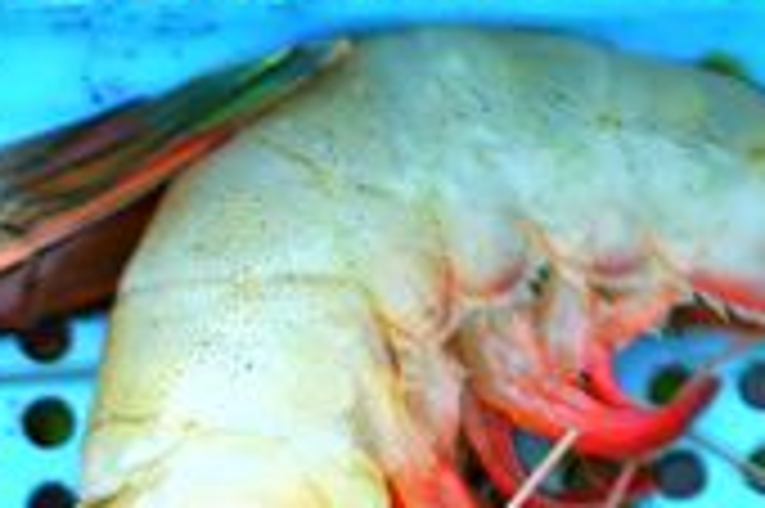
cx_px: -441
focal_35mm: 389
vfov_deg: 3.5
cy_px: 1216
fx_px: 8258
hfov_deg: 5.3
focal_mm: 66
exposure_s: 1/200
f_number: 3.5
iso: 200
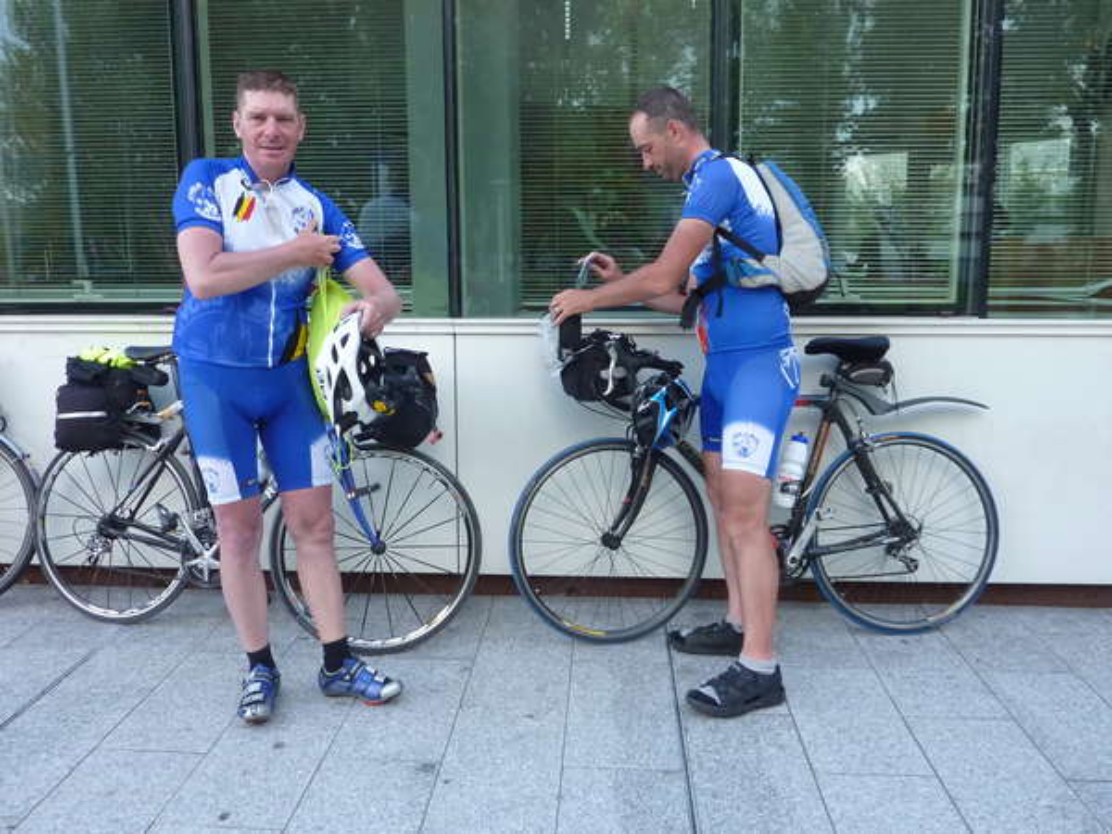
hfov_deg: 61.7
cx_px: 556
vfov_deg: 48.2
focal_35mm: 29
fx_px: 932
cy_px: 417
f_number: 3.5
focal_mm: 4.1
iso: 200
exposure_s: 1/125
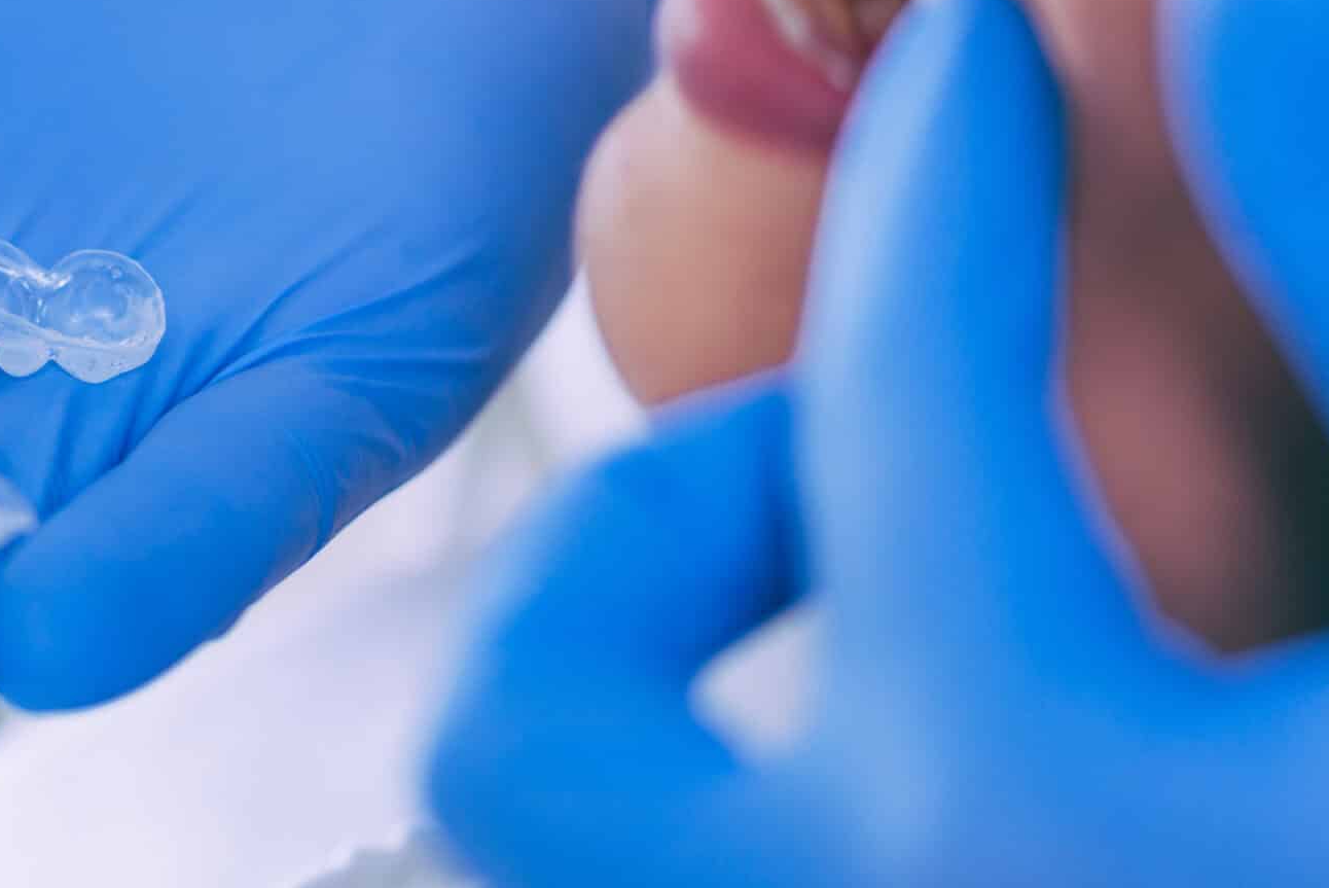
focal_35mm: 208
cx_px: 267
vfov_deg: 6.6
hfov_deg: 9.9
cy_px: 57
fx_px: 7683
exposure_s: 1/200
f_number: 3.2
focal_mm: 105
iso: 100
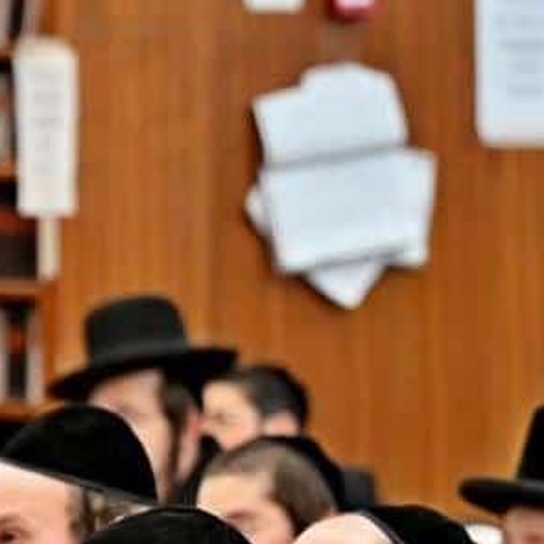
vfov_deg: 3.3
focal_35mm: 531
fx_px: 9441
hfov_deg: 3.3
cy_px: 526
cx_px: -290
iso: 800
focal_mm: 120
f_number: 4
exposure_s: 1/320
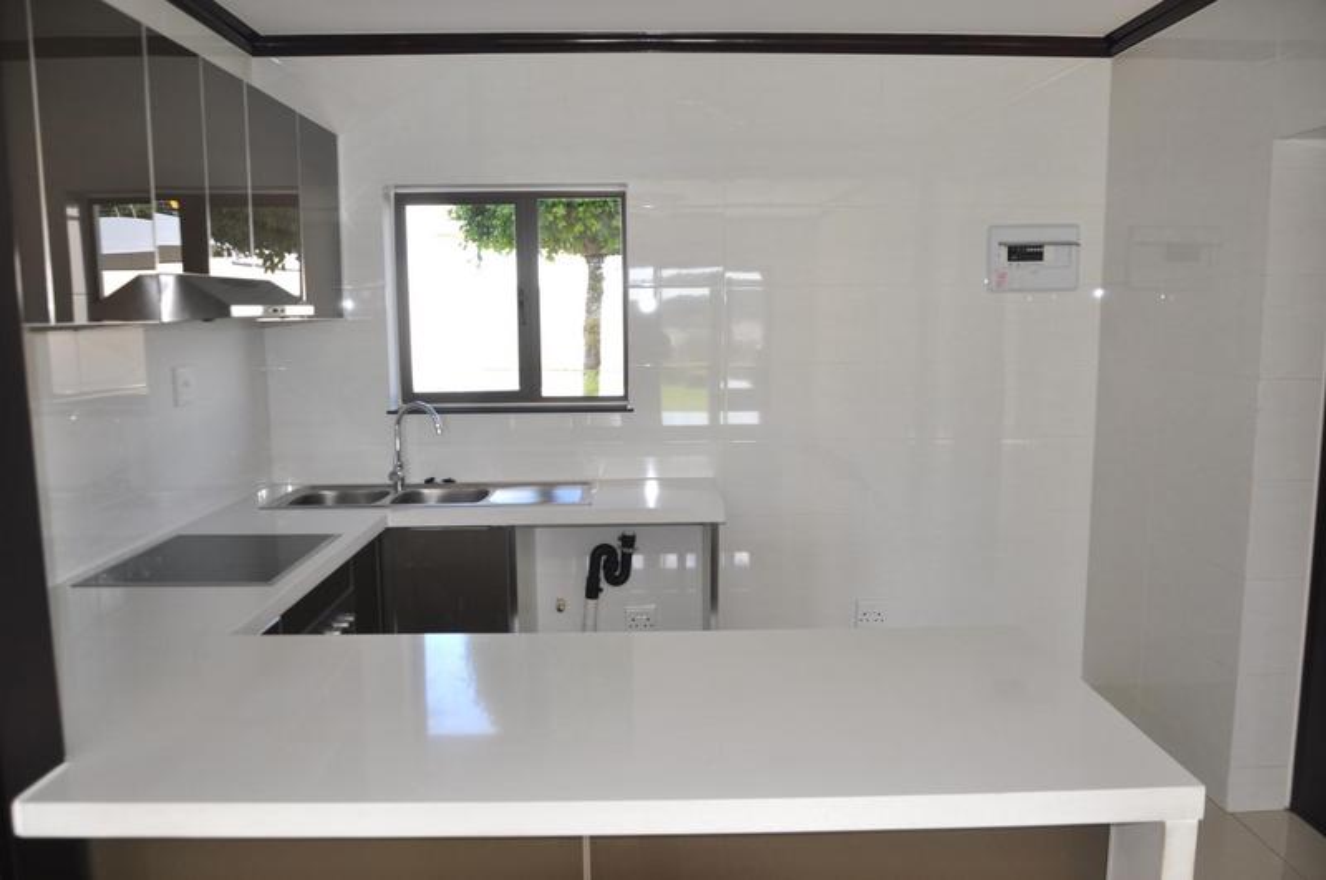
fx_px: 993
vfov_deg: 47.8
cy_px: 440
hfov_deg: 67.5
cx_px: 663
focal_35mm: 27
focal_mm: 18
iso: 220
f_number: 3.5
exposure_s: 1/200
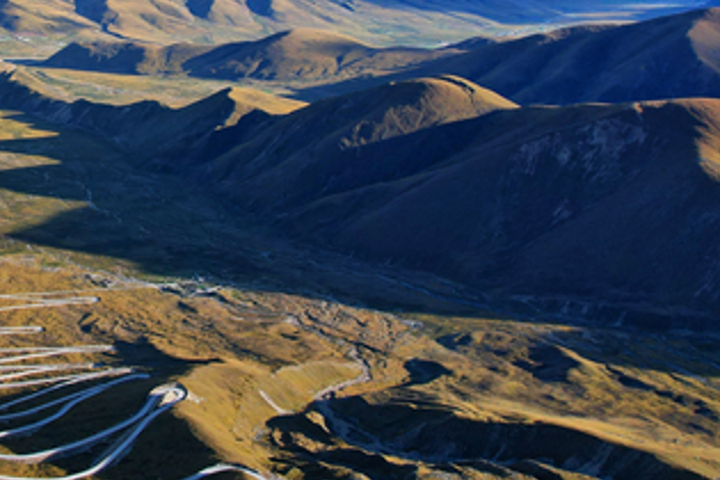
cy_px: 61
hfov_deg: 30.2
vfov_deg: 22.2
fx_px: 1200
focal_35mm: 60
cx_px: -55
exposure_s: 1/1250
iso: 100
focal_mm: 8.38
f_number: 2.8
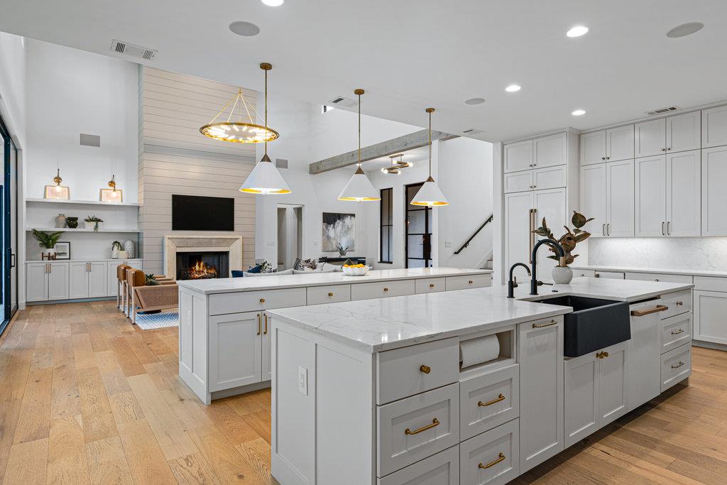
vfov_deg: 61.9
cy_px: 242
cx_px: 364
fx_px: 404
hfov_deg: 84.0
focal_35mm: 20
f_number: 9
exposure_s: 1/2.5
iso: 250
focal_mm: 20
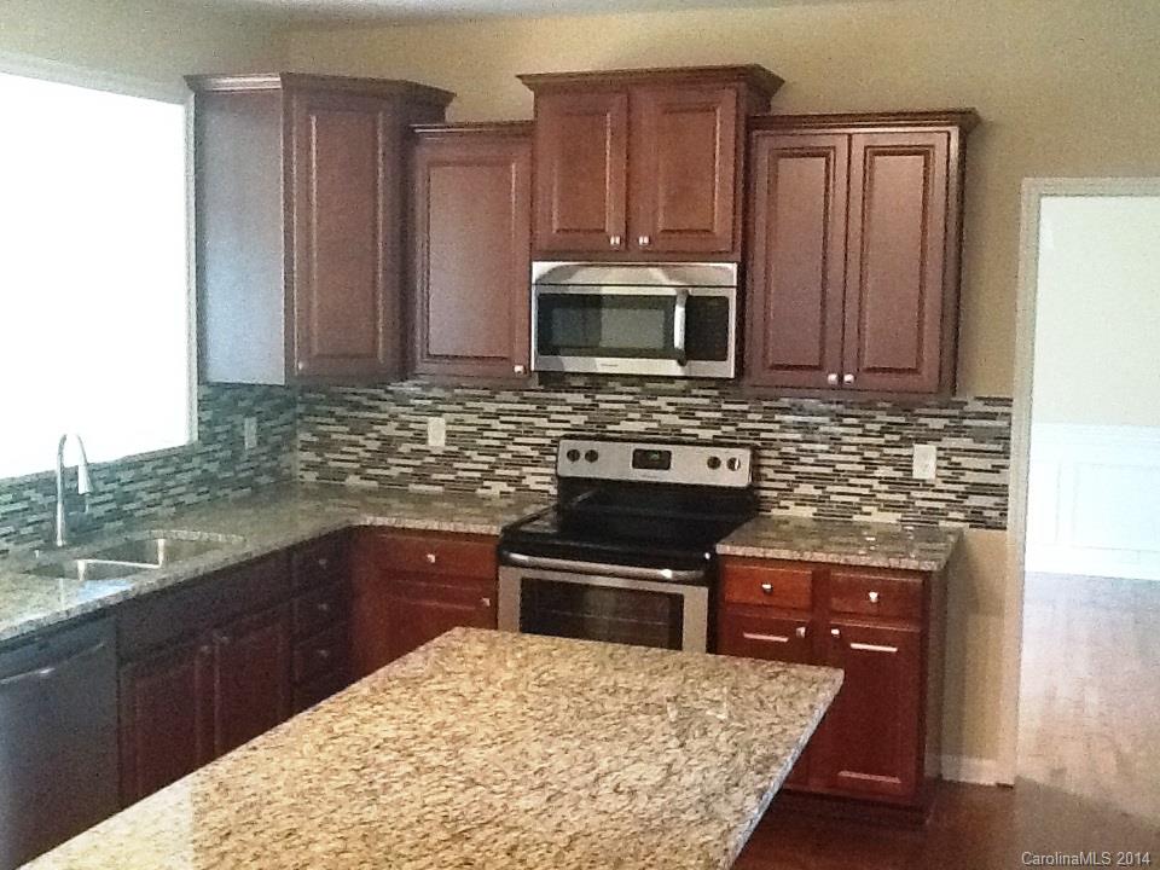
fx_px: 1474
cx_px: 580
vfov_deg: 32.9
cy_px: 435
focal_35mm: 44
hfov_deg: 42.9
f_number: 2.4
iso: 320
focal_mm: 2.03
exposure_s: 1/30
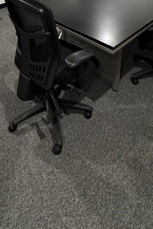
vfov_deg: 43.5
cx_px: 54
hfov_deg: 37.5
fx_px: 223
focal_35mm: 35
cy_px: -17
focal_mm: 2.22
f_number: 2.2
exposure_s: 1/60
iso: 640
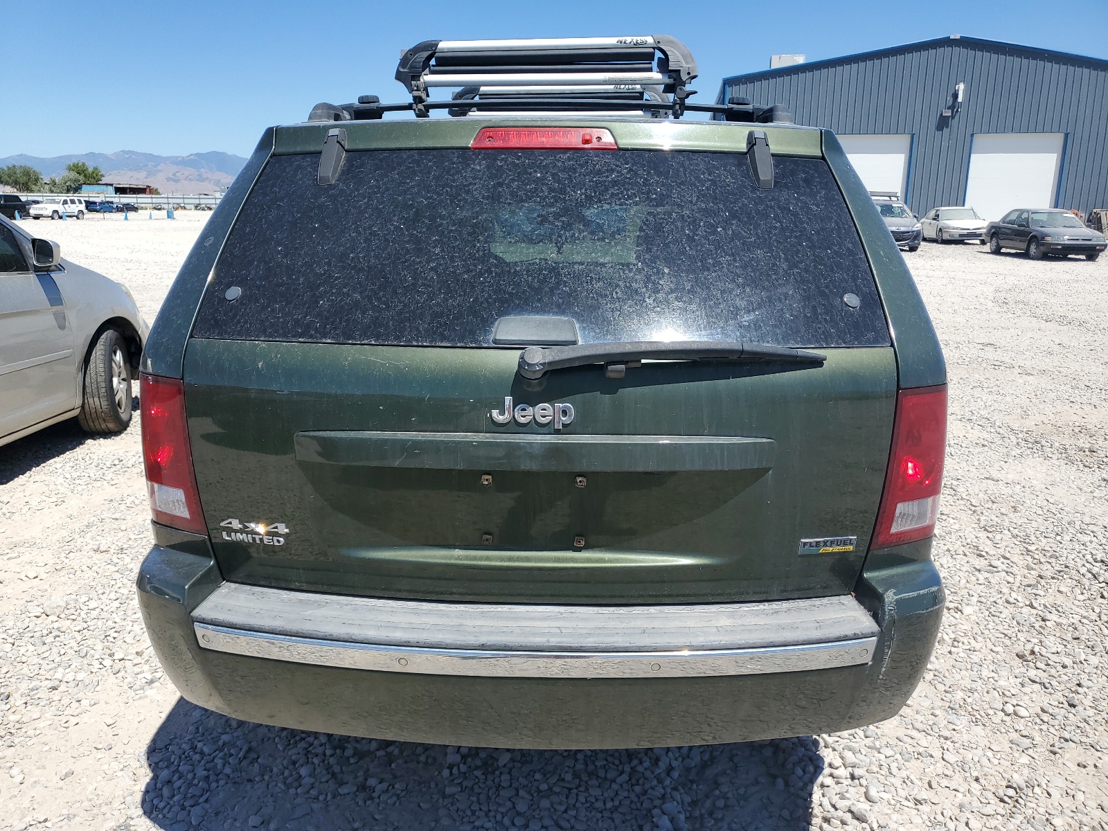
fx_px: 832
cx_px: 554
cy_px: 416
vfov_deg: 53.1
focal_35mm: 26
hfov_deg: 67.3
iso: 50
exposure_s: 1/3333
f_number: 1.5
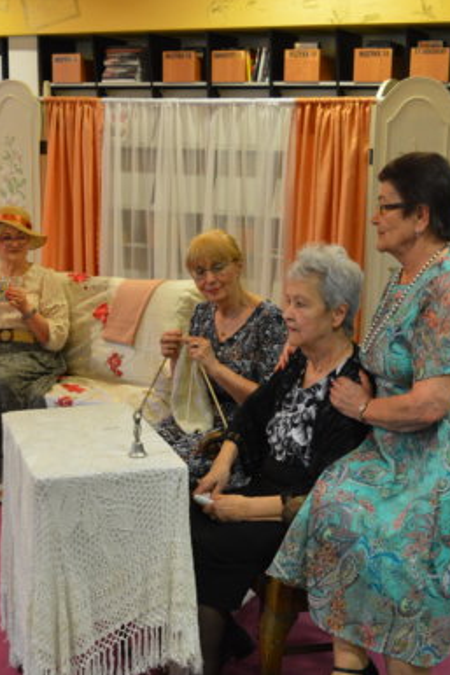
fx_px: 1009
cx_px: 261
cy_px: 425
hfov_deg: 25.1
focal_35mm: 54
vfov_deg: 36.8
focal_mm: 23
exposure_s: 1/60
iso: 1000
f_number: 3.8
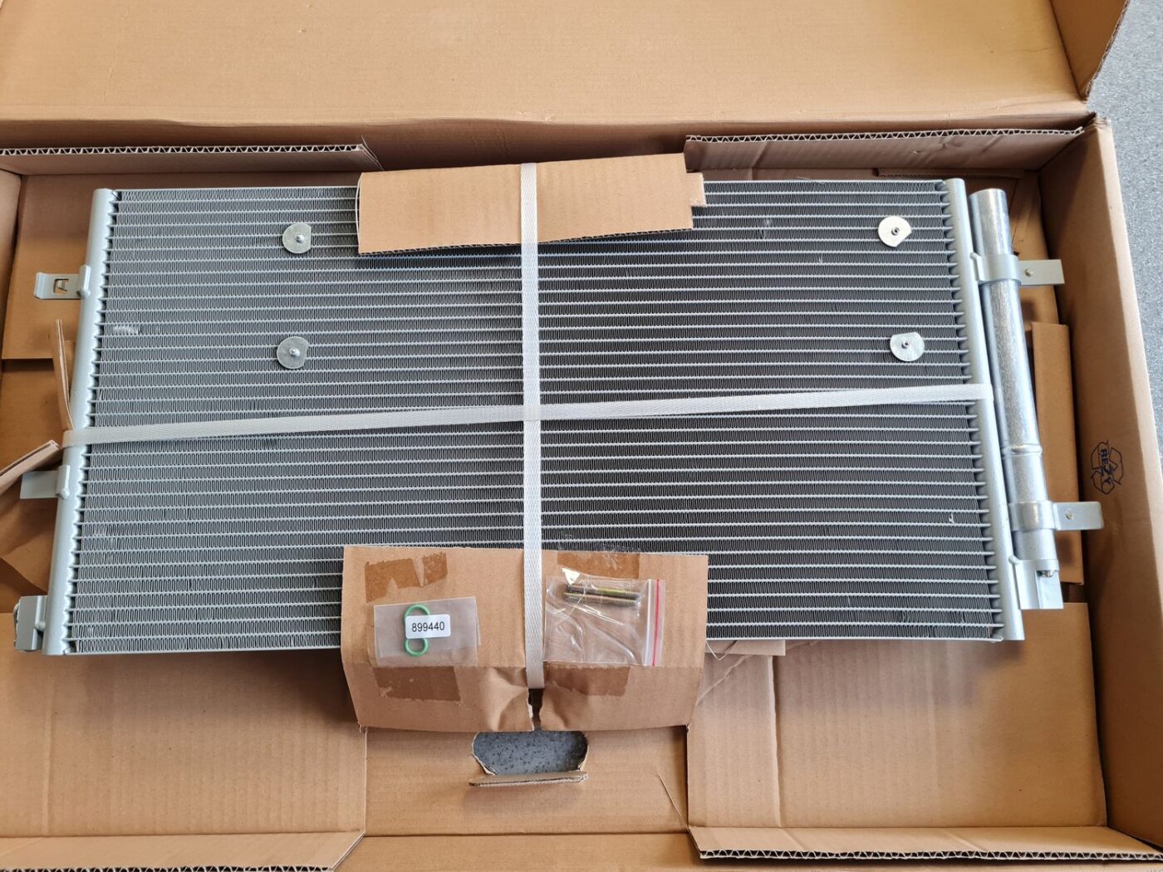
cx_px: 582
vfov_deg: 53.1
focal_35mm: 26
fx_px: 874
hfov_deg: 67.3
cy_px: 436
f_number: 1.8
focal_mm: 5.4
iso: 250
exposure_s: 1/100
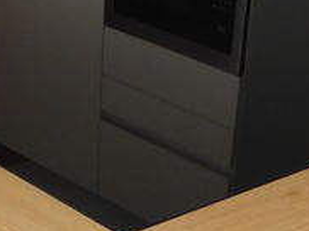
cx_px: 41
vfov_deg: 10.7
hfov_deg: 14.8
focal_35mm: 132
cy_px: 372
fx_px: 1177
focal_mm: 4.3
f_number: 3.3
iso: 250
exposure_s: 1/60
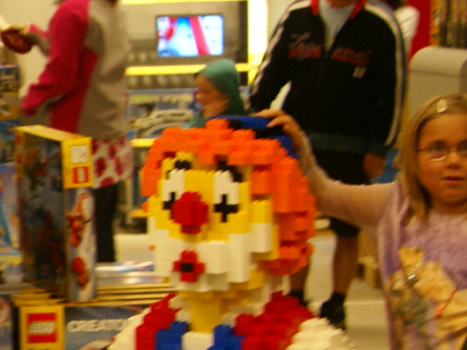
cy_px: 304
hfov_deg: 12.5
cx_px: -359
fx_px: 1956
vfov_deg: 10.2
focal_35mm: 145
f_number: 4
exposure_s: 1/20
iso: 400
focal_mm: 28
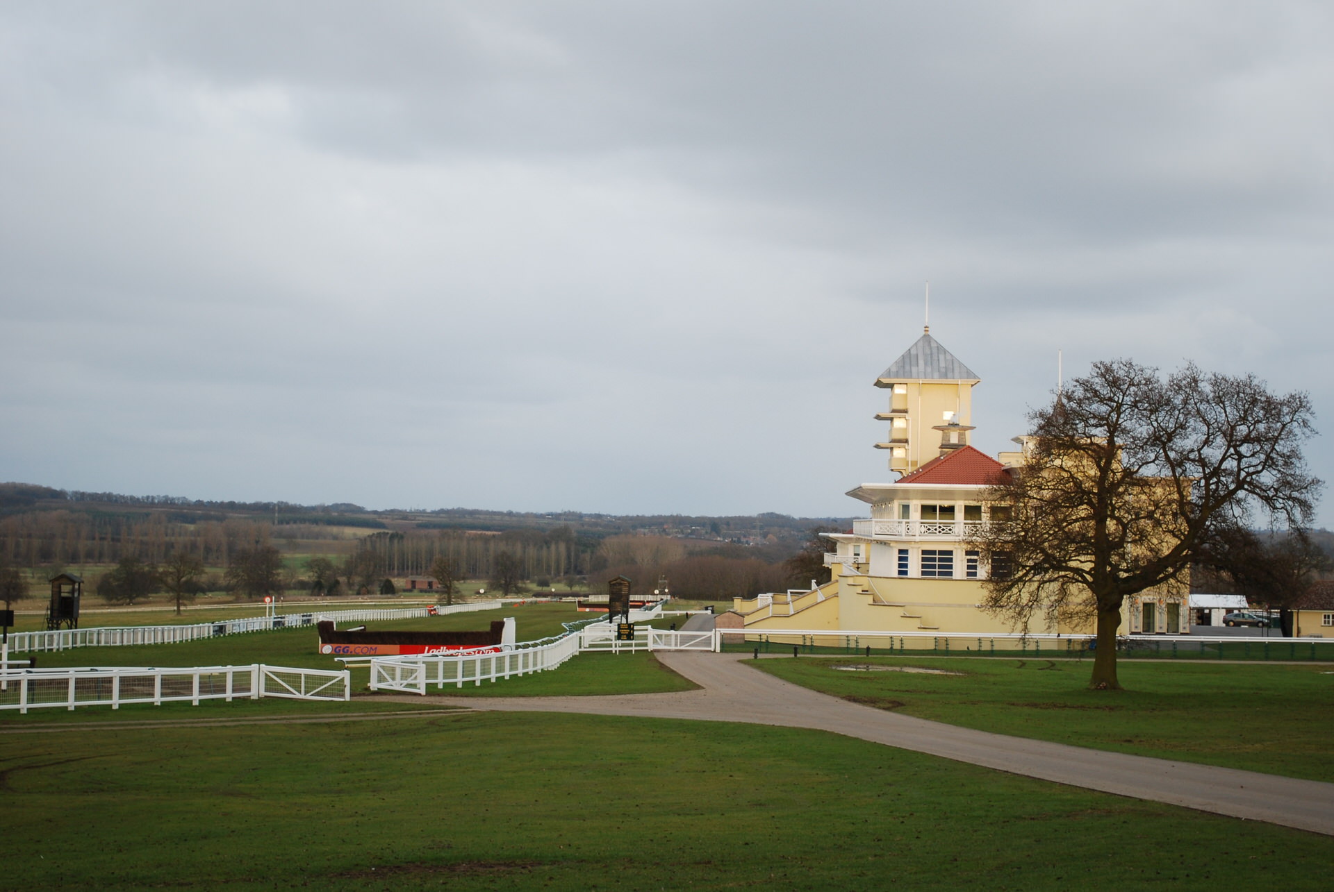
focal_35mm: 63
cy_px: 446
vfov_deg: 21.6
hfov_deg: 31.9
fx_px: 2337
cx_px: 667
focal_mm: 42
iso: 200
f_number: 6.3
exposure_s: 1/60
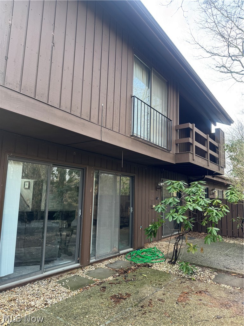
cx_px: 122
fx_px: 226
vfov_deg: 71.6
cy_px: 163
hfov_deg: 56.8
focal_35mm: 24
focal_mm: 6.76
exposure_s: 1/121
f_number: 1.78
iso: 64
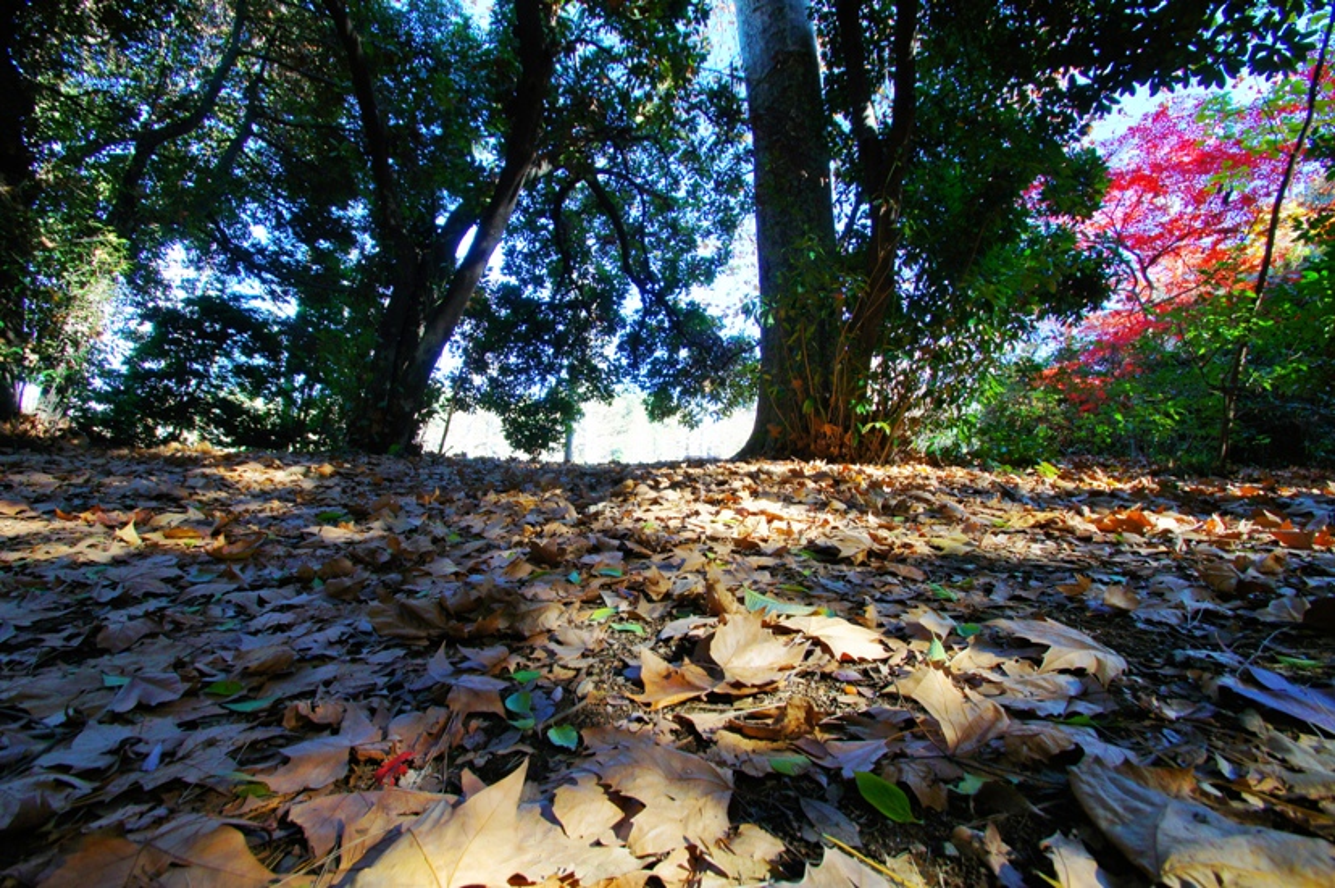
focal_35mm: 15
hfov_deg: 100.4
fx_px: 556
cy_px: 444
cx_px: 668
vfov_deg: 77.2
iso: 320
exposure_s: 1/30
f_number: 7.1
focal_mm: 10
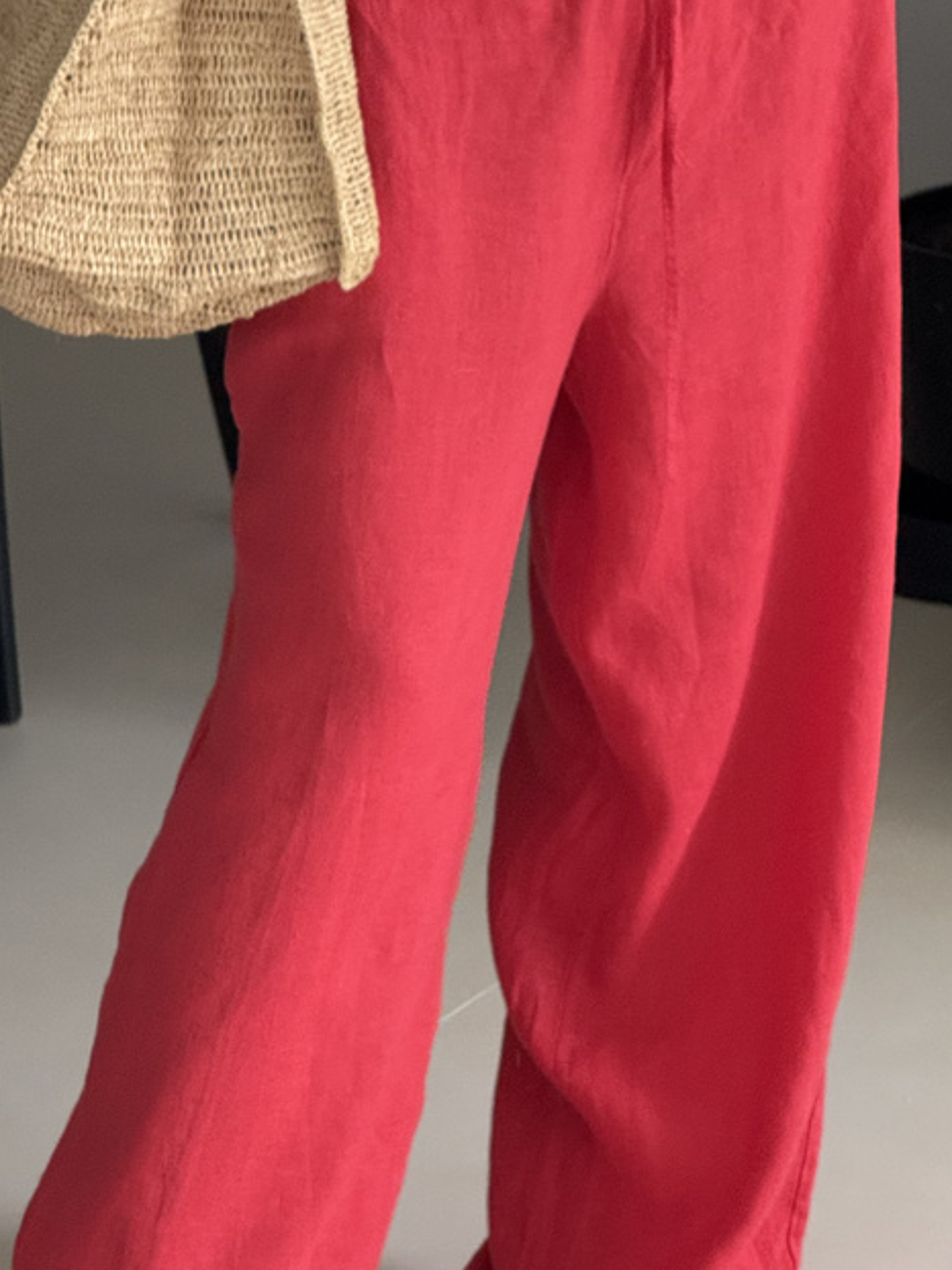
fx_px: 7082
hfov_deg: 7.7
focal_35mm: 193
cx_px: 517
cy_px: 639
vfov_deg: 10.3
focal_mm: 15.66
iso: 400
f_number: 2.8
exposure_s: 1/99
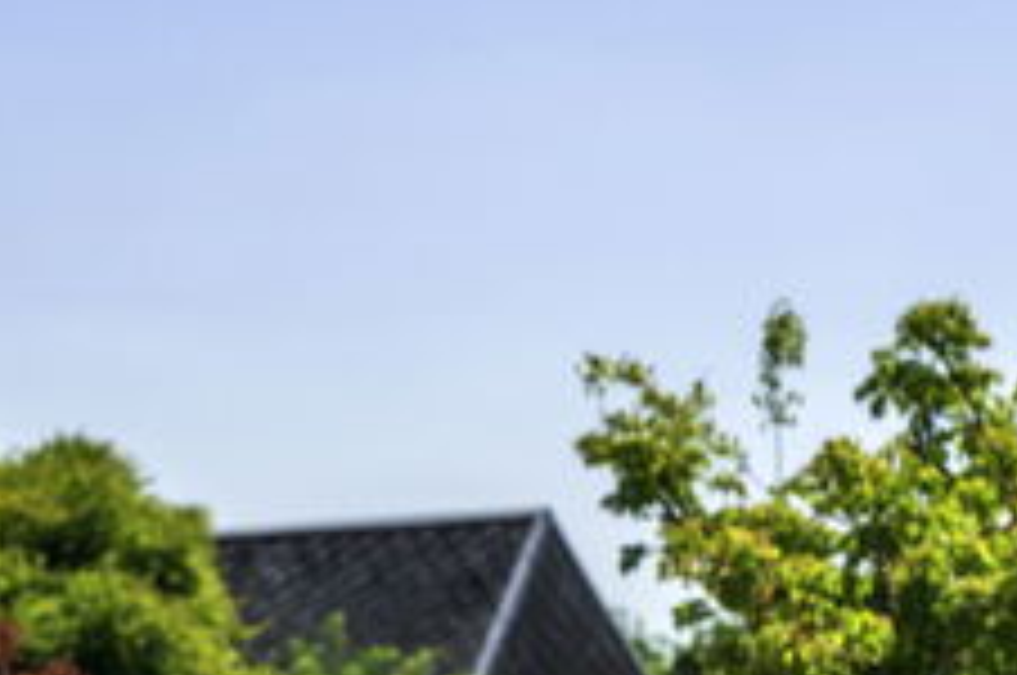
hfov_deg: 12.1
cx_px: 270
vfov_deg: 7.9
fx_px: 4796
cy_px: 1102
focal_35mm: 170
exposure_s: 1/1600
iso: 100
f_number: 2.8
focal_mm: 50
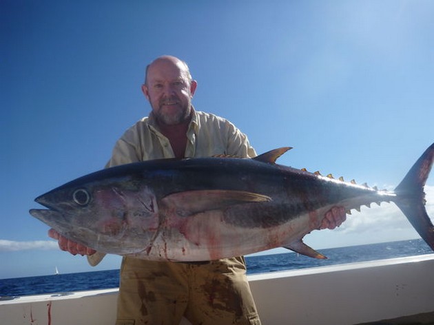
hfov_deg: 63.5
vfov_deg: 49.7
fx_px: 351
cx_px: 217
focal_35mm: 28
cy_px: 162
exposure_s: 1/1300
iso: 100
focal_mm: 4.9
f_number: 3.3
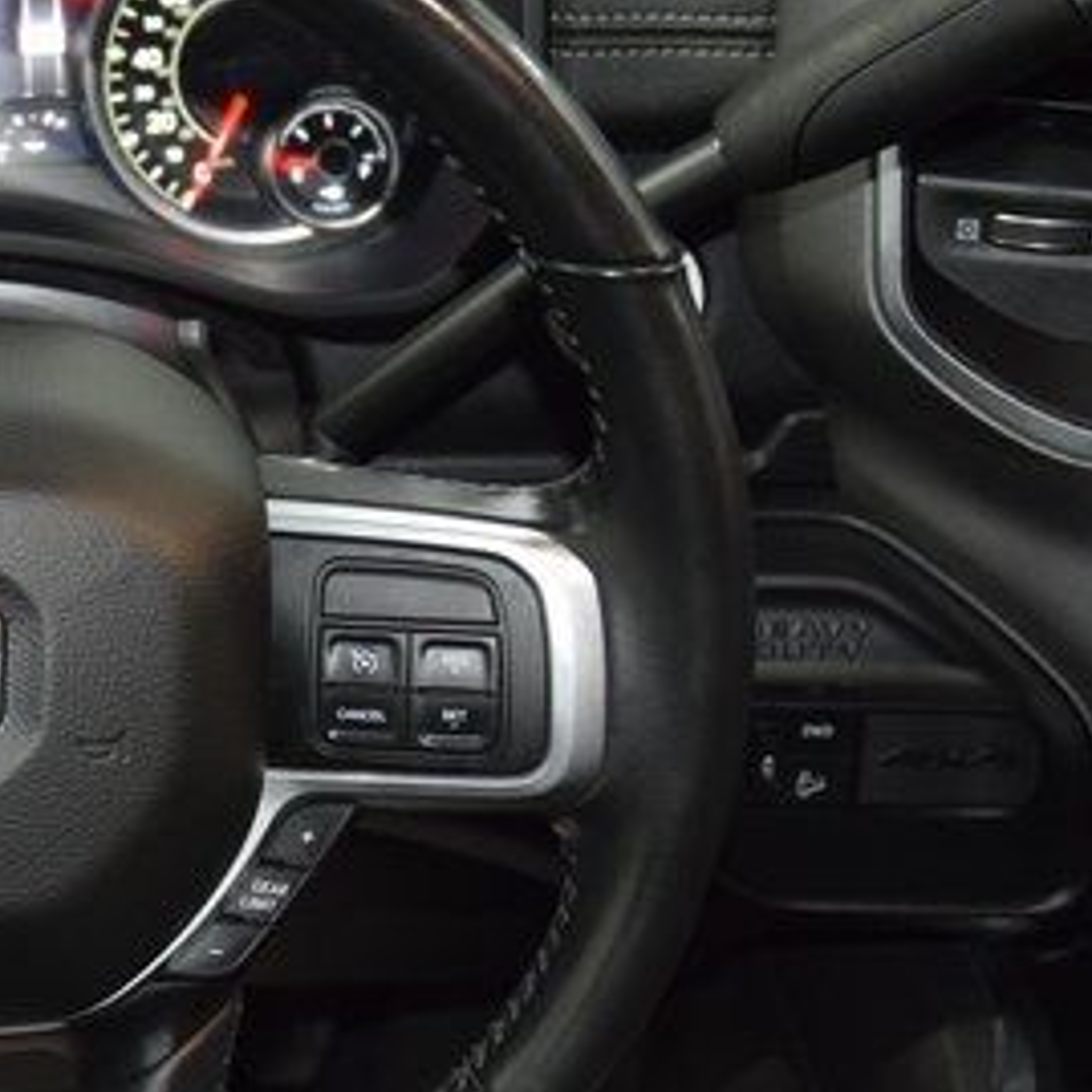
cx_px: -101
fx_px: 3141
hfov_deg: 19.0
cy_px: 599
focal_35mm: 88
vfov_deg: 19.7
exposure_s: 1/40
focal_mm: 29
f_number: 3.8
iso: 1800
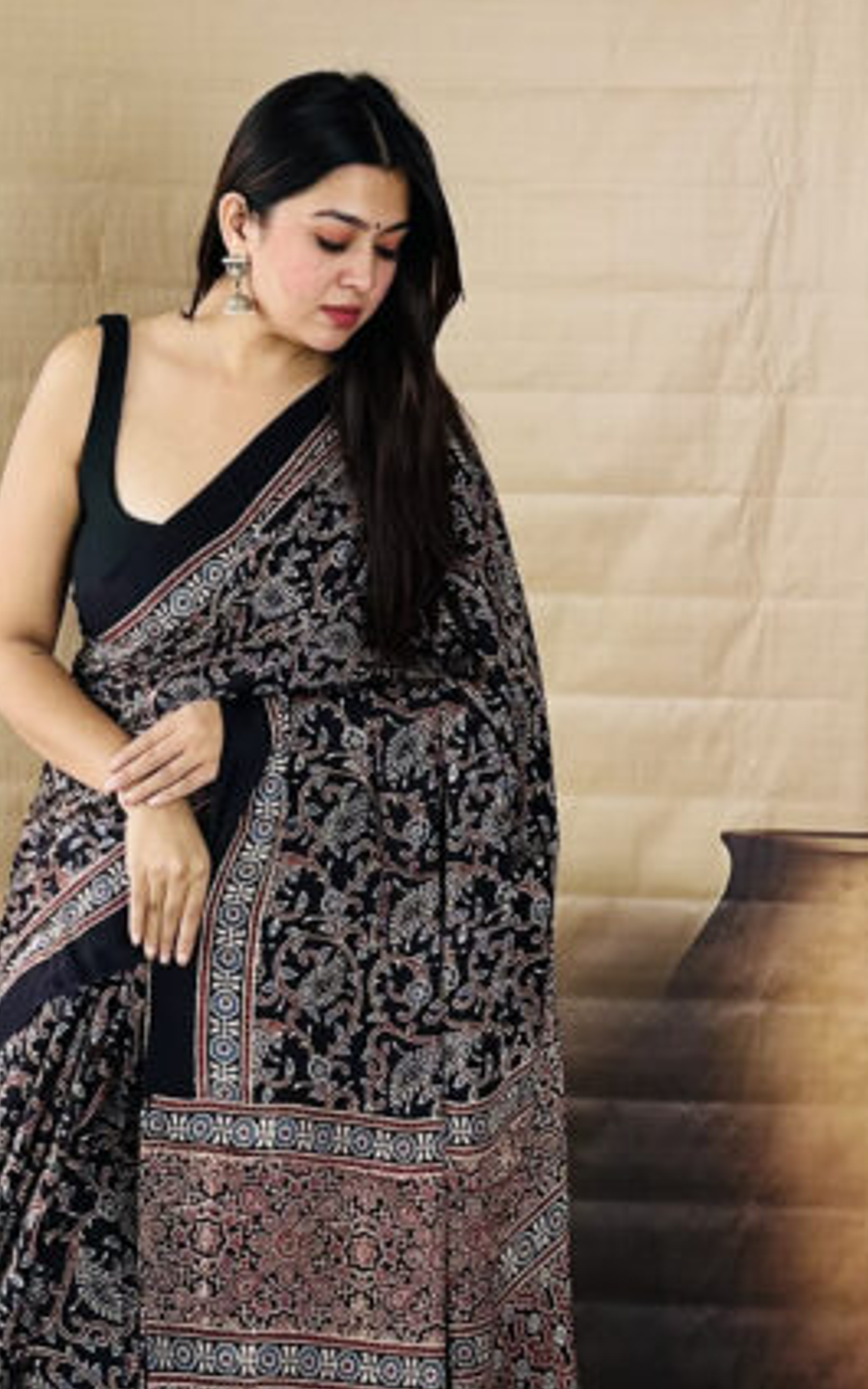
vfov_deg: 48.6
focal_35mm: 40
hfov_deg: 31.8
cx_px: 321
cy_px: 909
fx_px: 1514
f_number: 1.78
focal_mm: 6.86
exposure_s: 1/121
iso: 125
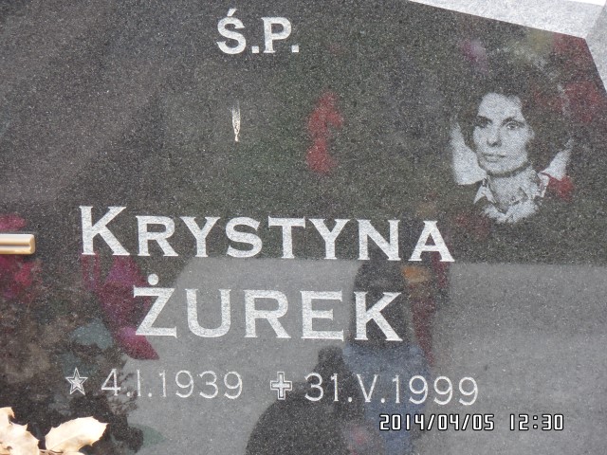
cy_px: 228
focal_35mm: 141
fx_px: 2472
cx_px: 304
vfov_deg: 10.5
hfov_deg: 14.0
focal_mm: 25.2
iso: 100
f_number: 4.2
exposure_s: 1/60
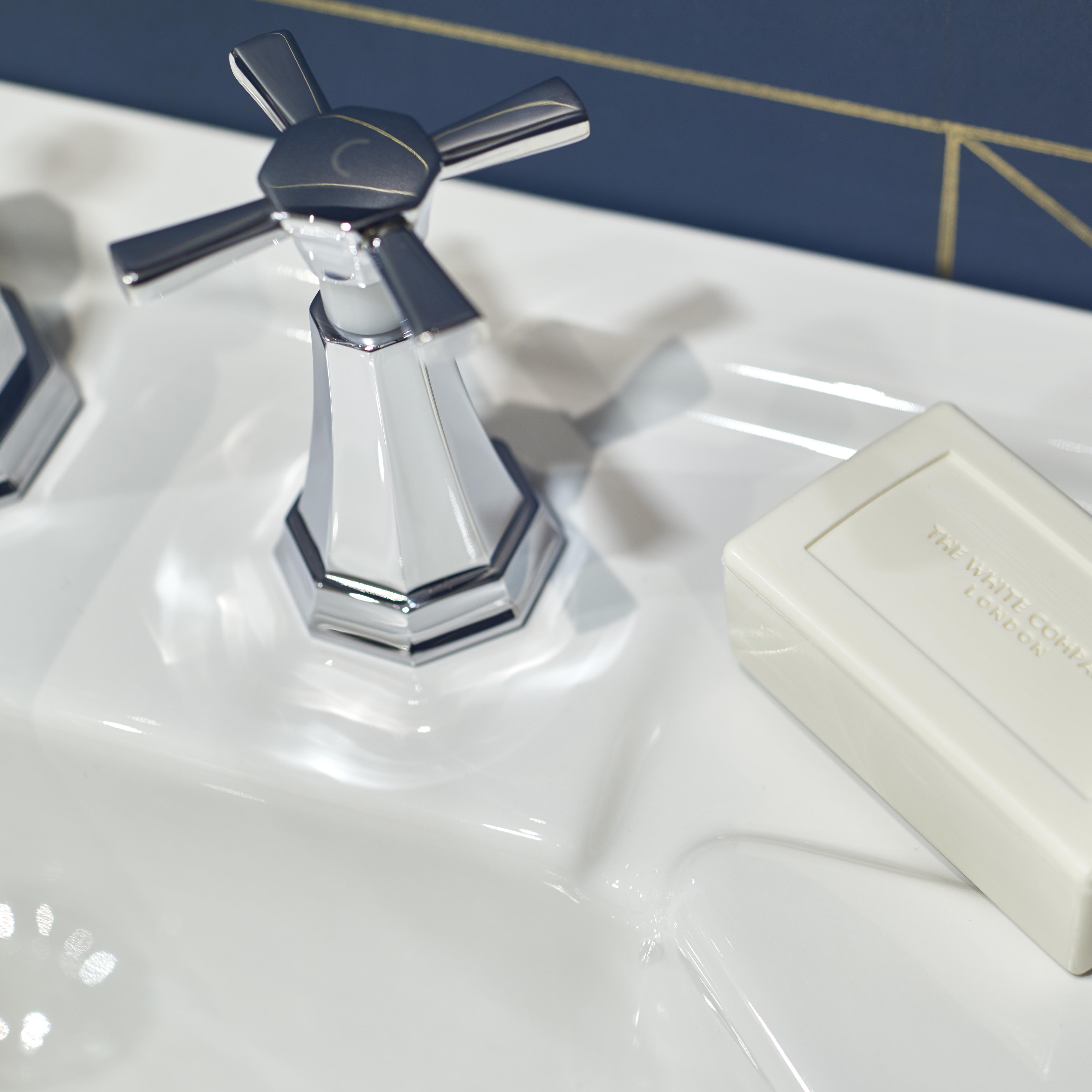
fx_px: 2284
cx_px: 795
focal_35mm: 64
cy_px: 547
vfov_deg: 26.9
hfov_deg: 26.6
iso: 200
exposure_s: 1/80
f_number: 4
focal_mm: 50
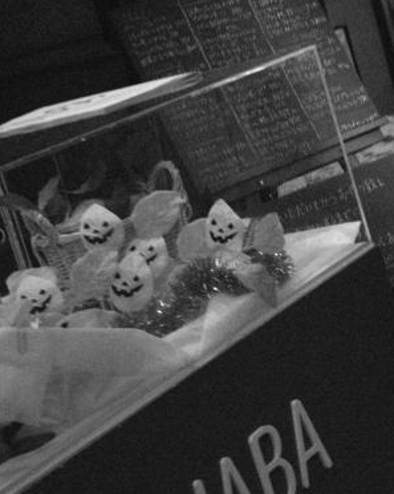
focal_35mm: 106
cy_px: 82
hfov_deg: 13.5
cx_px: 624
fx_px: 1547
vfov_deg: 17.9
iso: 800
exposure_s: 1/160
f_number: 5
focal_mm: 24.2
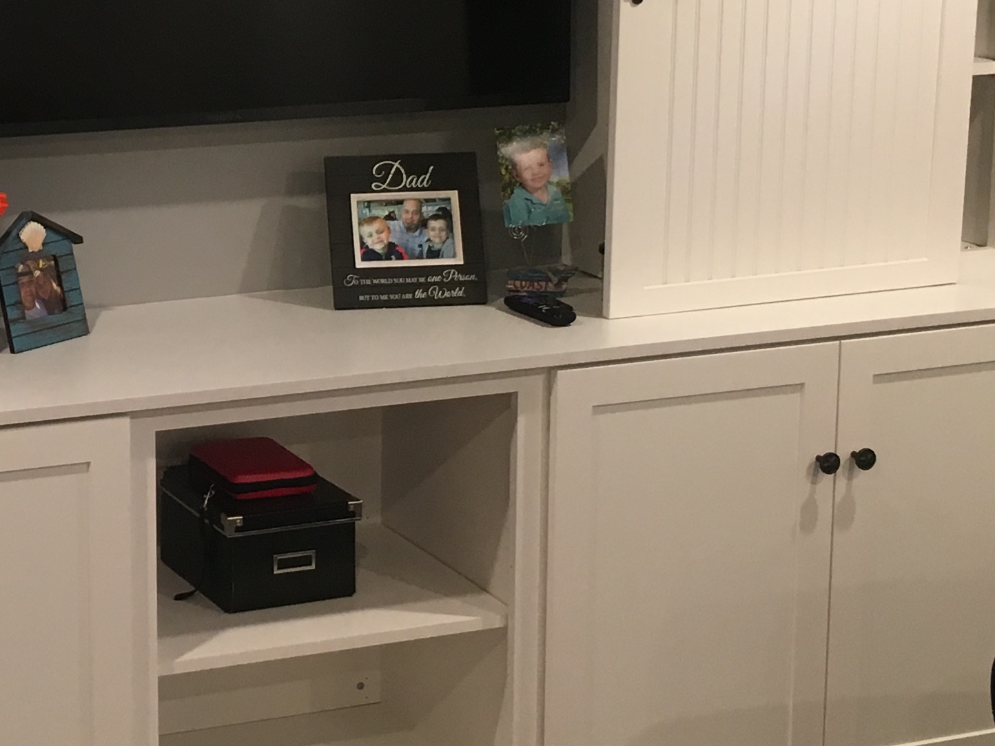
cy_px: 191
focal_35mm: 81
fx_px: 2328
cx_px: 25
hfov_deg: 23.2
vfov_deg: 18.1
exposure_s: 1/30
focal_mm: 4.15
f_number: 2.2
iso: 64
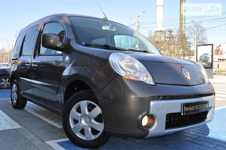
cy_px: 75
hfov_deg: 57.3
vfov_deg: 39.9
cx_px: 113
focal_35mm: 33
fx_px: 207
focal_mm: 22
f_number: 8
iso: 200
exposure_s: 1/200
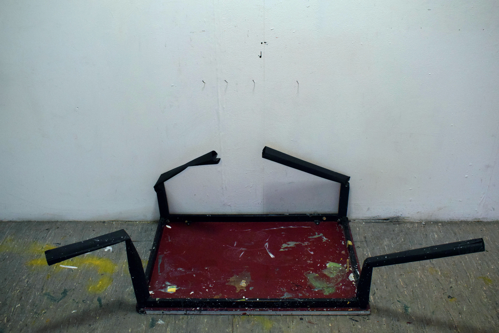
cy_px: 166
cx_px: 250
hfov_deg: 53.1
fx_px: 499
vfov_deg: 36.9
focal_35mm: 36
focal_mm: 24
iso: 3200
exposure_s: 1/60
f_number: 5.6
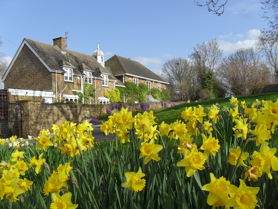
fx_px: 281
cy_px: 104
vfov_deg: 40.7
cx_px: 139
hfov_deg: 52.6
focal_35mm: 35
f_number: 8.4
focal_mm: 6.3
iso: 80
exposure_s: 1/180
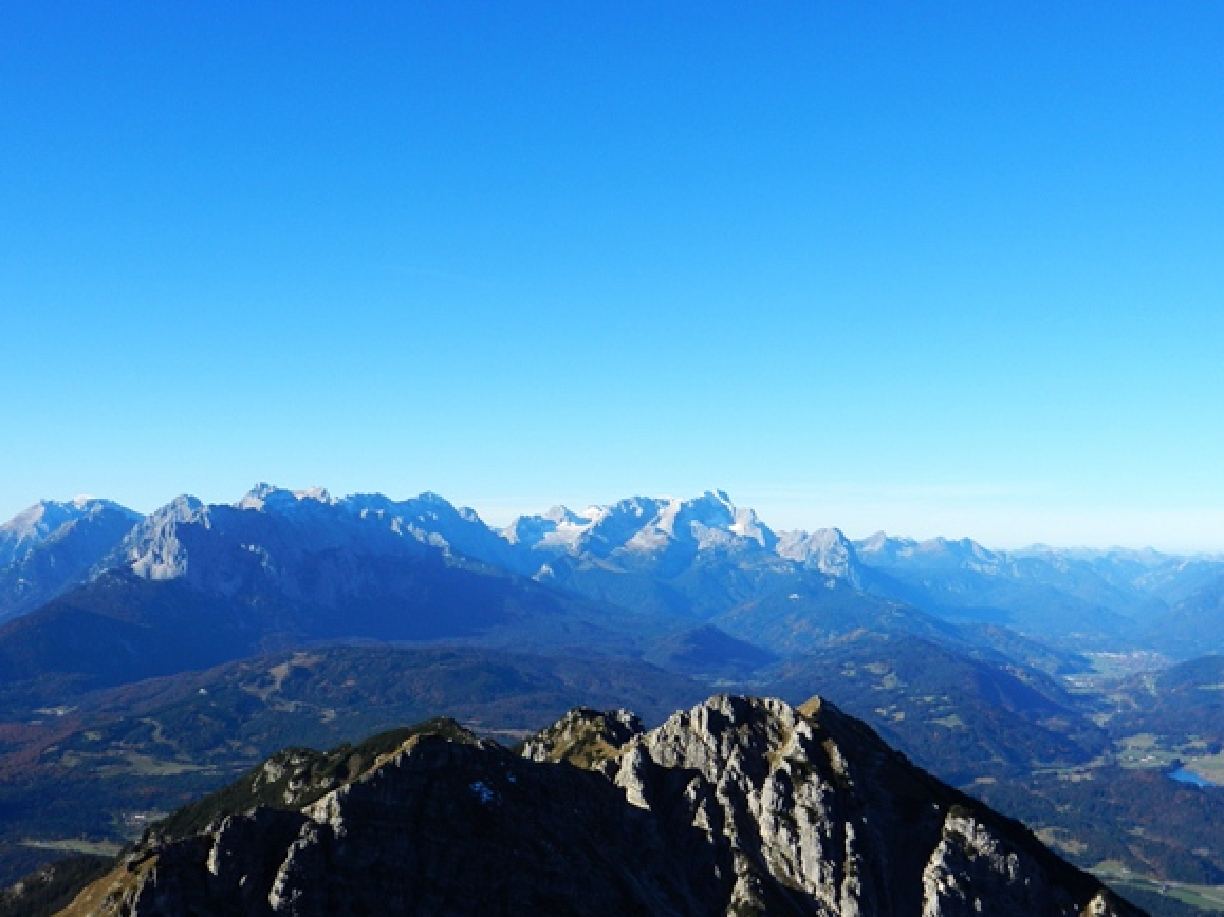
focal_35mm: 42
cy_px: 423
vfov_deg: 34.3
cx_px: 615
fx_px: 1485
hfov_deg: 44.8
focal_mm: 6.9
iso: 160
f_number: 4
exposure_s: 1/1250
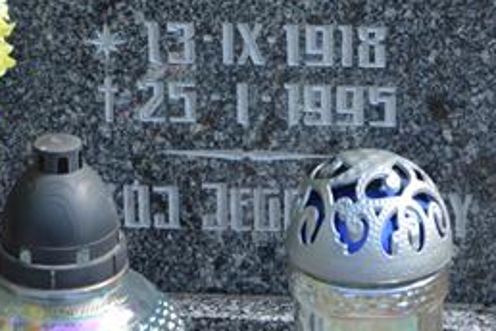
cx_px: 223
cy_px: 4
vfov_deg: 7.4
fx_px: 2562
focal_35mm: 186
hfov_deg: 11.1
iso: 140
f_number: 5.6
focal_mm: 50
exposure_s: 1/125
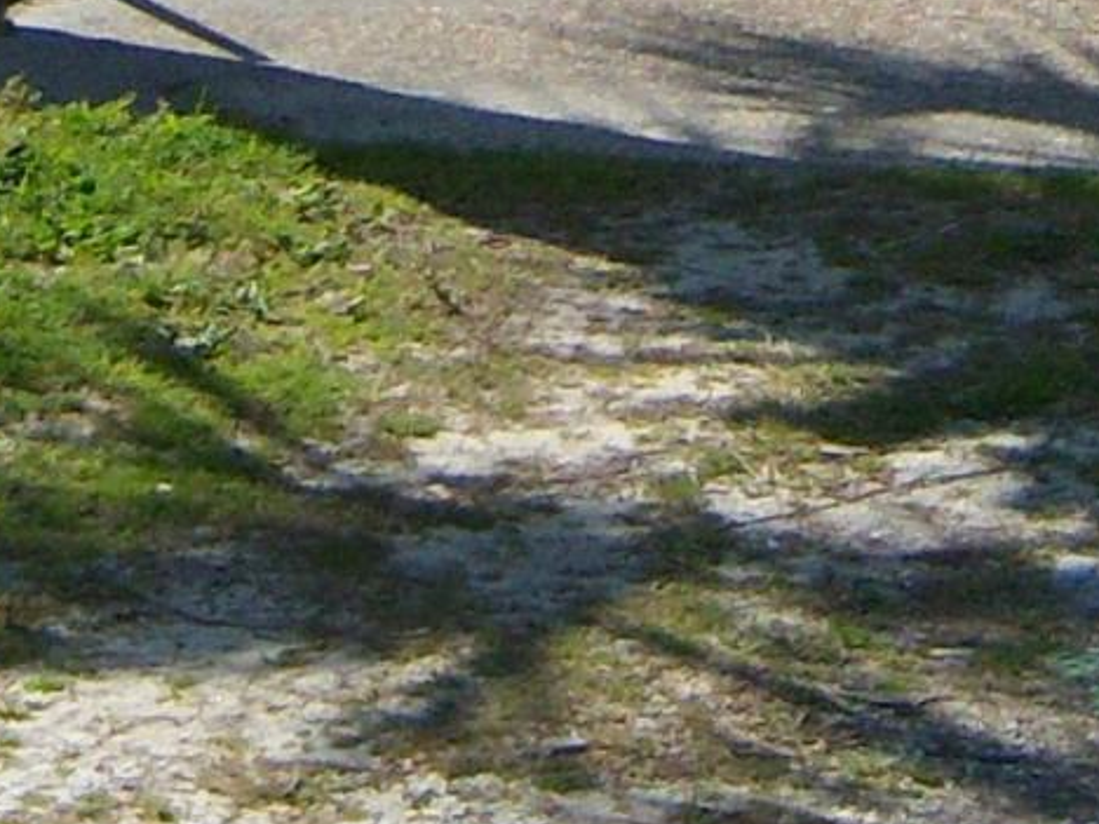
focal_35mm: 231
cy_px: -1765
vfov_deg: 5.9
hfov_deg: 8.6
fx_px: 7334
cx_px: 521
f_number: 2.8
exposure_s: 1/640
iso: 80
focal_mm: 7.5
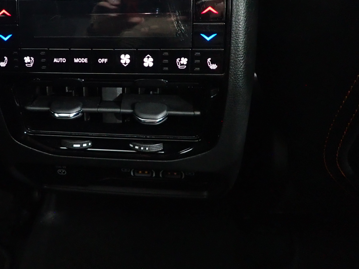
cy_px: 64
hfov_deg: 44.1
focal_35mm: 41
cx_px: 86
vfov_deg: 34.3
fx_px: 425
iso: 800
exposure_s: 1/10
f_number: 2
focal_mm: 4.5
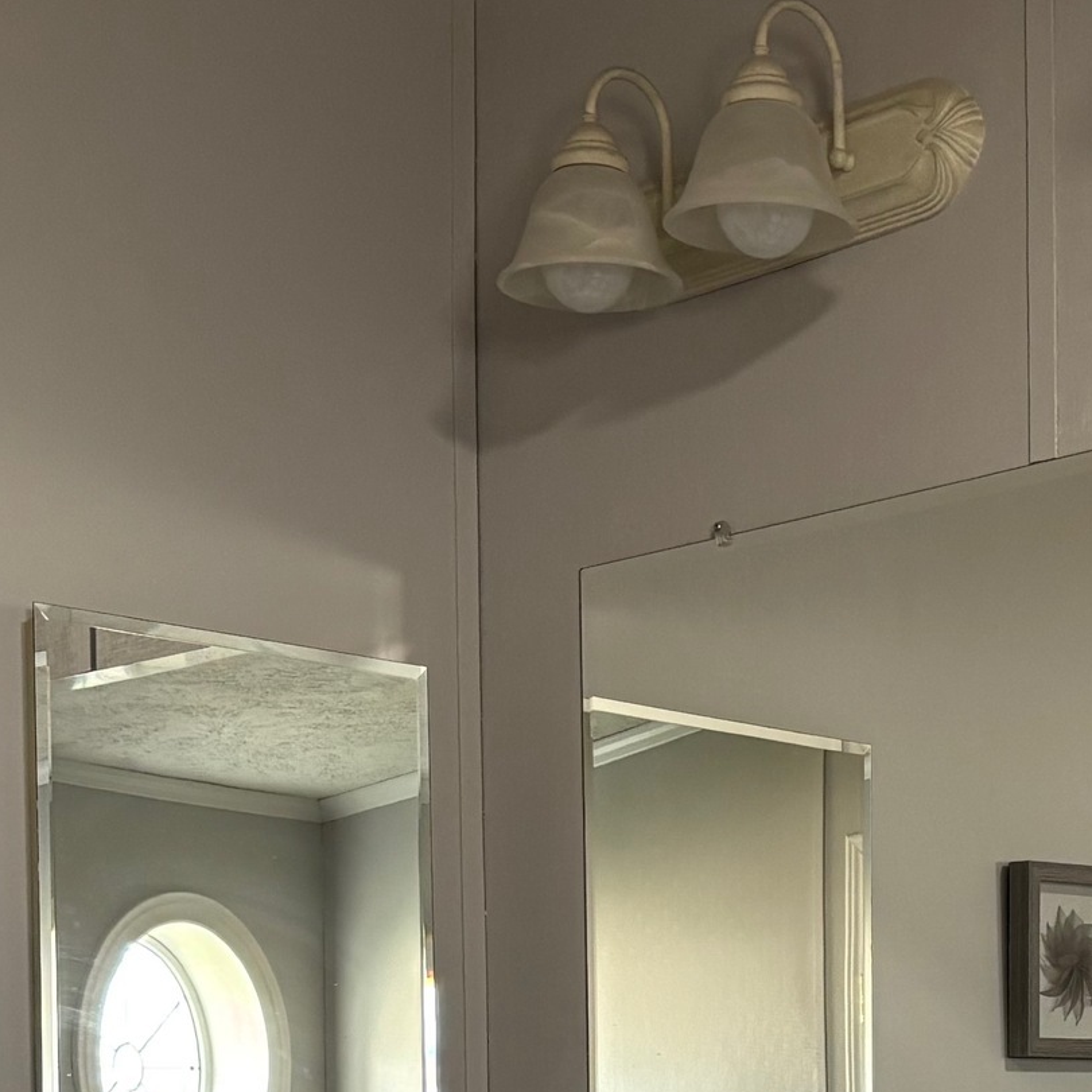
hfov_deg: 19.7
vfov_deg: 19.2
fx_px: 3105
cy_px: 1175
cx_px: 893
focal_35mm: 87
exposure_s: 1/60
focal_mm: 5.96
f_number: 1.6
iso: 250
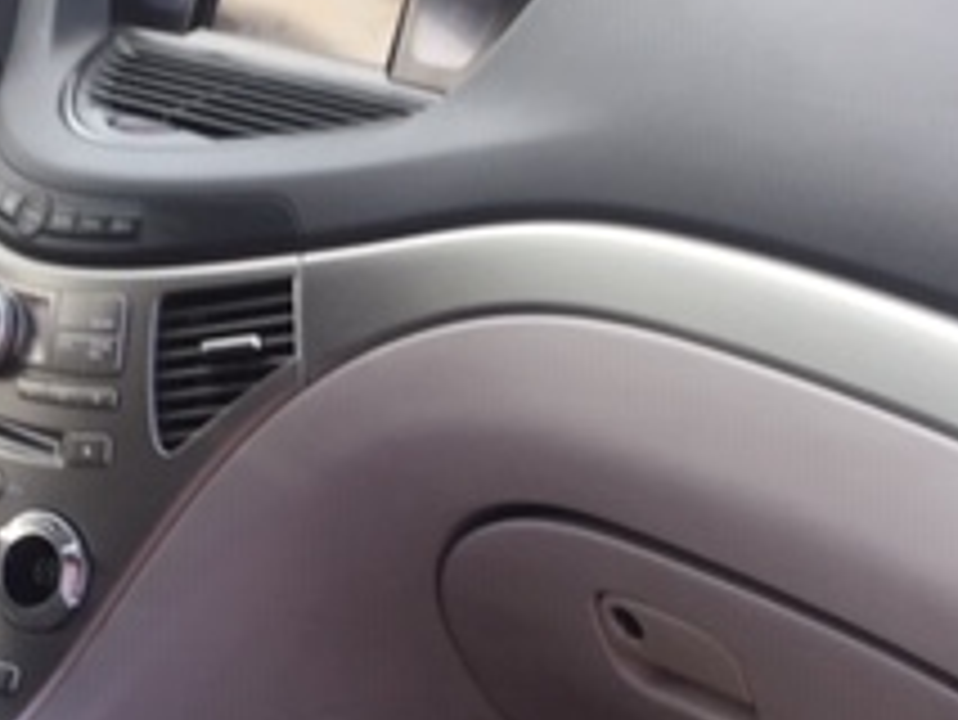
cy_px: 486
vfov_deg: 16.9
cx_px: 324
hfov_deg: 22.4
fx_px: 2409
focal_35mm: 87
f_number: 2.2
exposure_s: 1/125
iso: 25
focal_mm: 4.15
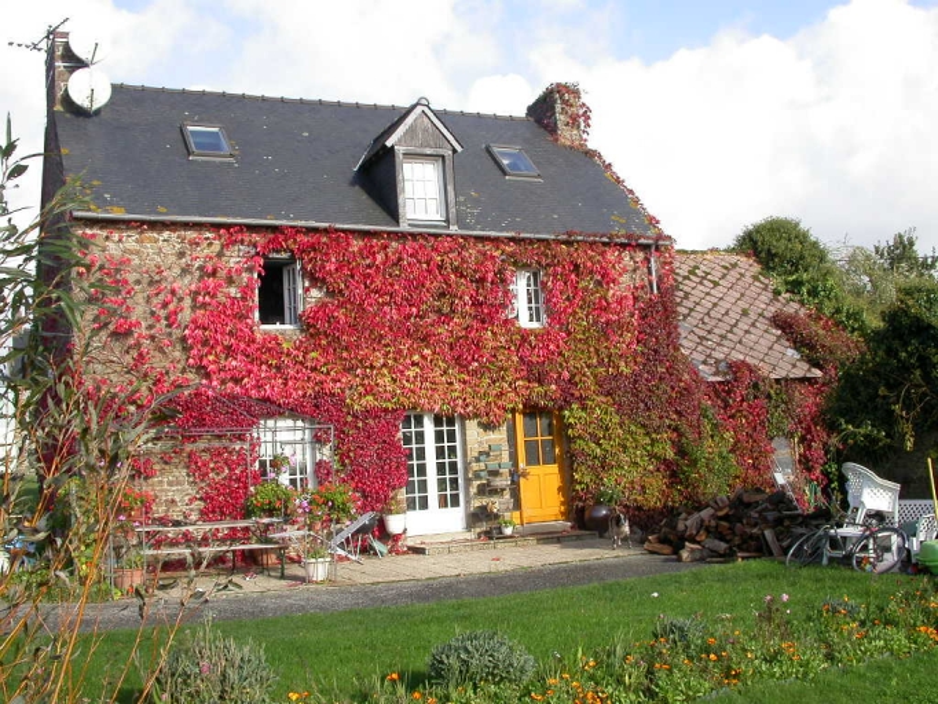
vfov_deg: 37.7
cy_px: 352
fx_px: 1030
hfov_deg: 49.0
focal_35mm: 38
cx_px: 469
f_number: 6
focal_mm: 7.85
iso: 100
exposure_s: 1/219
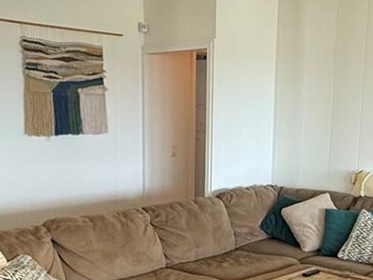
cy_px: 259
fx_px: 614
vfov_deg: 24.8
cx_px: 222
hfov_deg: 33.7
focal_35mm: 57
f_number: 2.2
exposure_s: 1/120
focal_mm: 2.22
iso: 250
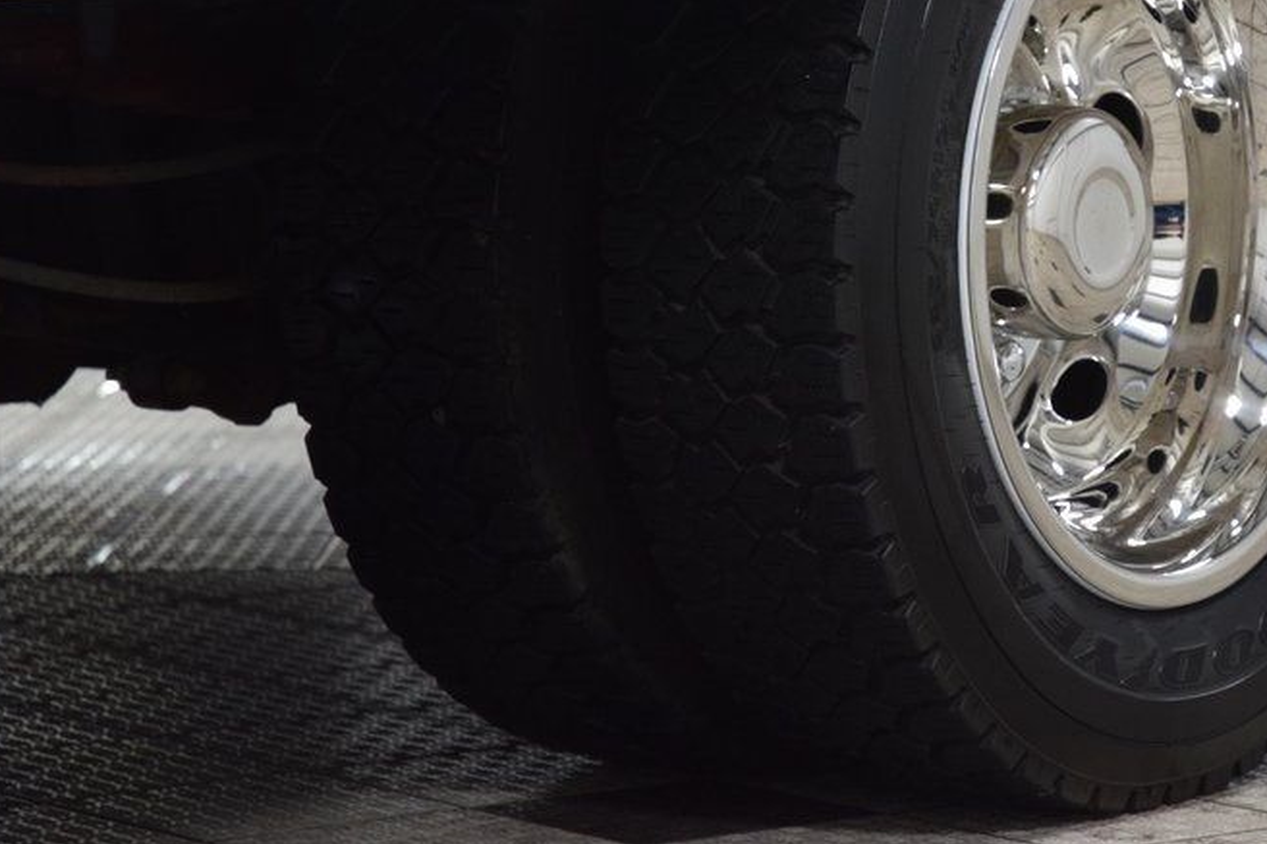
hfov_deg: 12.5
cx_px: 964
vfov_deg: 8.4
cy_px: 190
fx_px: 5770
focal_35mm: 164
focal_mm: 70
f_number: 4.5
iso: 1600
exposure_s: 1/60
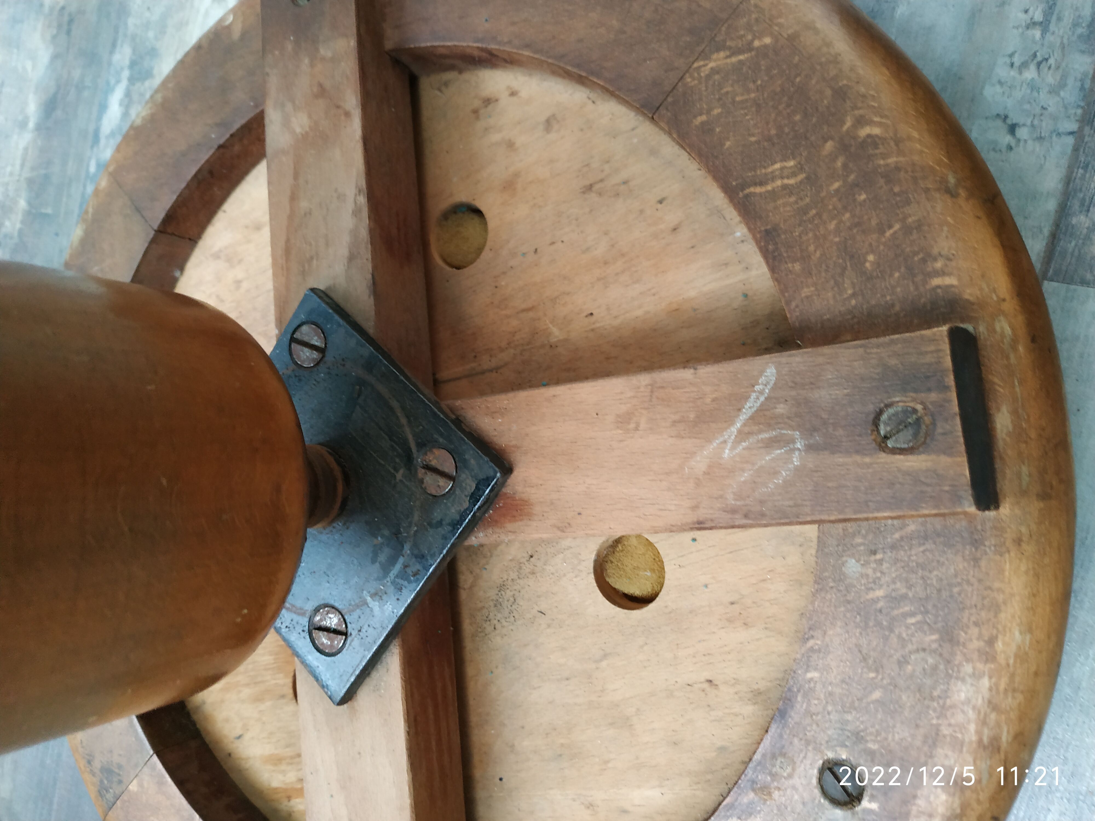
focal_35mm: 24
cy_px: 410
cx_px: 548
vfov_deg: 56.8
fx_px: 759
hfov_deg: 71.6
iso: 400
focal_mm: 3.94
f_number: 1.9
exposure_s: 1/25
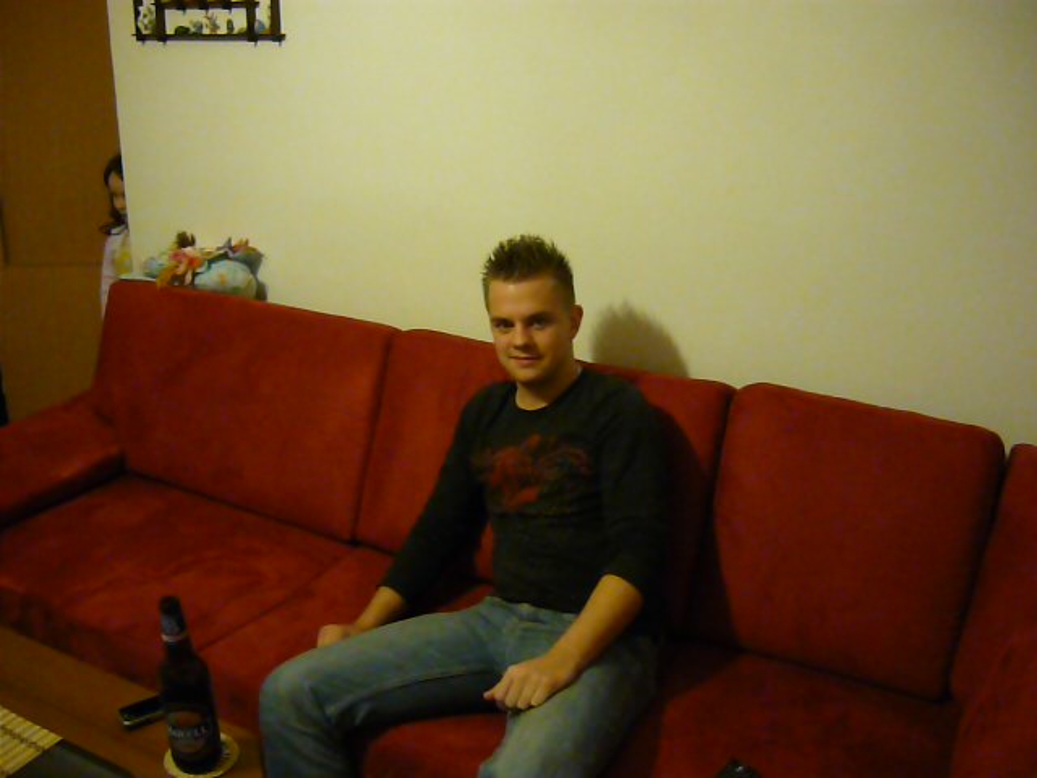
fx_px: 989
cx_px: 518
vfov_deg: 42.9
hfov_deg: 55.4
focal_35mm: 33
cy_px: 389
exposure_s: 1/30
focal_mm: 5.5
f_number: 2.8
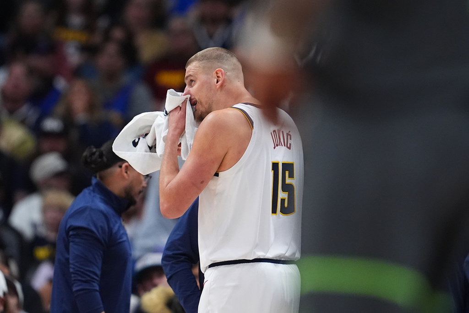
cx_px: 234
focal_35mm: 600
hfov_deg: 3.4
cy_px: 156
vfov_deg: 2.3
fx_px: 7821
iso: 5000
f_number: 3.2
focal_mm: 400
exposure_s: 1/2000
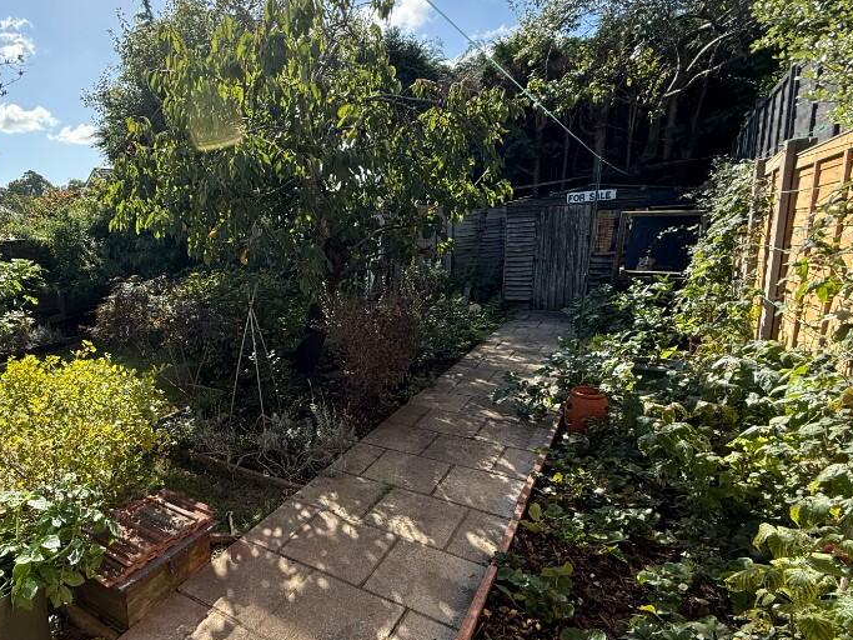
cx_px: 269
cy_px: 338
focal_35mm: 21
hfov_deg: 75.9
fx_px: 517
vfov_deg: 63.4
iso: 64
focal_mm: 2.22
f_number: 2.2
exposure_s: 1/779
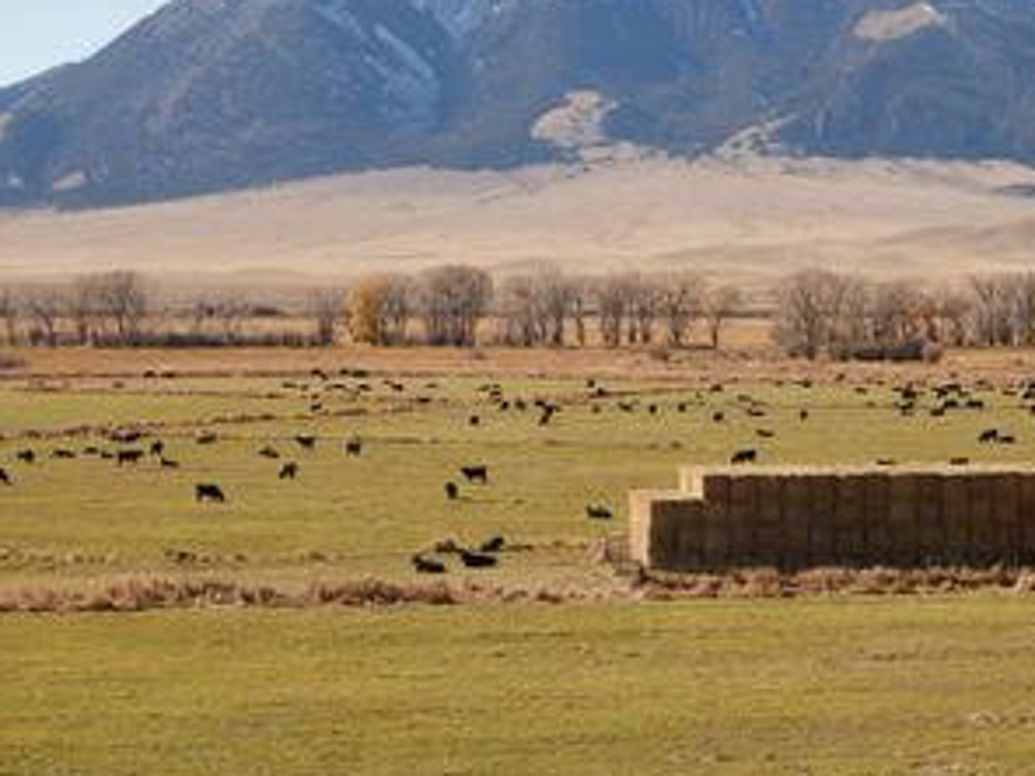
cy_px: 407
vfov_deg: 15.4
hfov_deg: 20.3
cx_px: 748
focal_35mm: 96
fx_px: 2870
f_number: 9
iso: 200
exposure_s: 1/320
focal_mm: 33
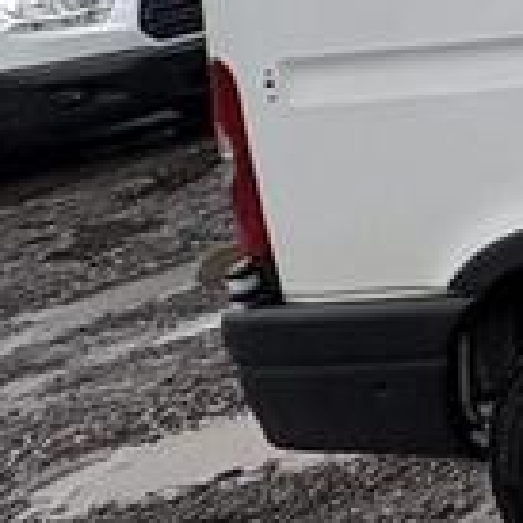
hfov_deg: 11.0
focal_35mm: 81
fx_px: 1385
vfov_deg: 19.0
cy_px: -244
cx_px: 1638
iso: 40
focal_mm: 2.22
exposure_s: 1/103
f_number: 2.2
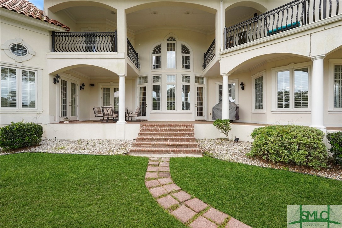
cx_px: 171
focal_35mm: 16
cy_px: 114
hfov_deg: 95.0
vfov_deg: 72.0
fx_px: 157
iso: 320
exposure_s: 1/160
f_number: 9
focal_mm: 16.5
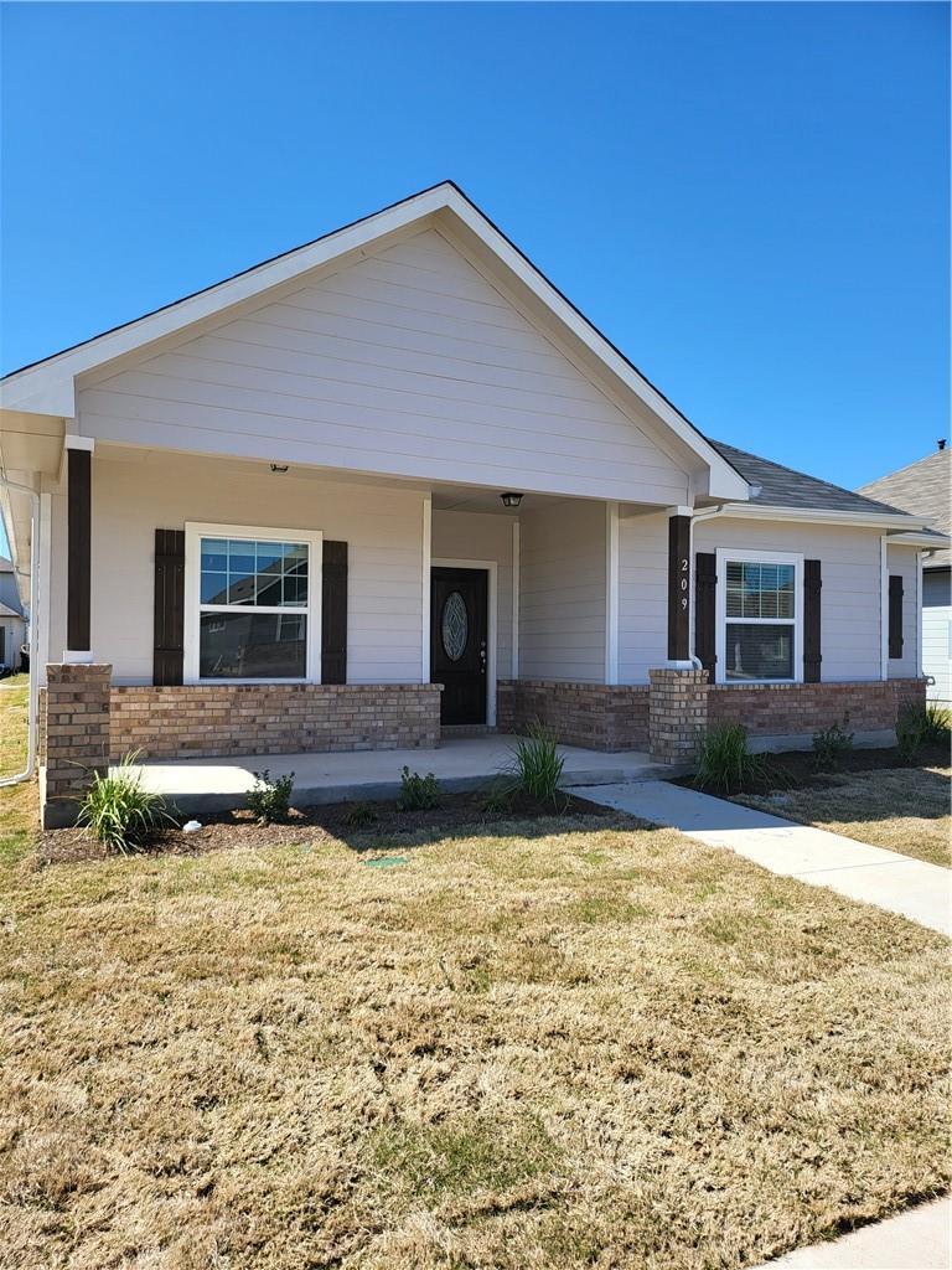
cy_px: 635
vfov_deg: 71.6
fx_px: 880
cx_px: 476
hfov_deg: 56.8
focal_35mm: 24
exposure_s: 1/1775
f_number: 1.8
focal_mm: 5
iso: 40
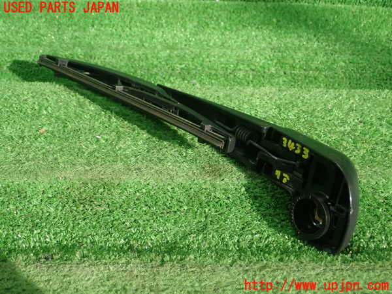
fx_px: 521
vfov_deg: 31.5
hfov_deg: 41.2
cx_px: 196
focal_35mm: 46
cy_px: 147
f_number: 3.1
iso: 250
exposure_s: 1/200
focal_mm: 8.41
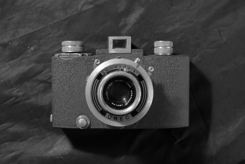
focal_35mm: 50
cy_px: 82
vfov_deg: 27.0
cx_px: 122
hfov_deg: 39.6
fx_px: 340
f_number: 4
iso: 1600
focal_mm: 50
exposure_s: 1/125
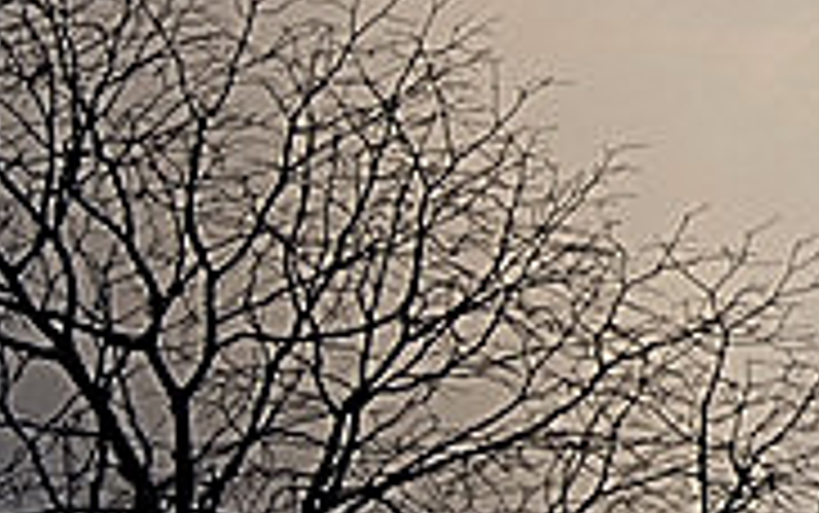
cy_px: 86
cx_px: 1530
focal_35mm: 560
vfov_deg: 2.3
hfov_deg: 3.7
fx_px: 12504
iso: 100
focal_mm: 65
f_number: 7.1
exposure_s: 1/800
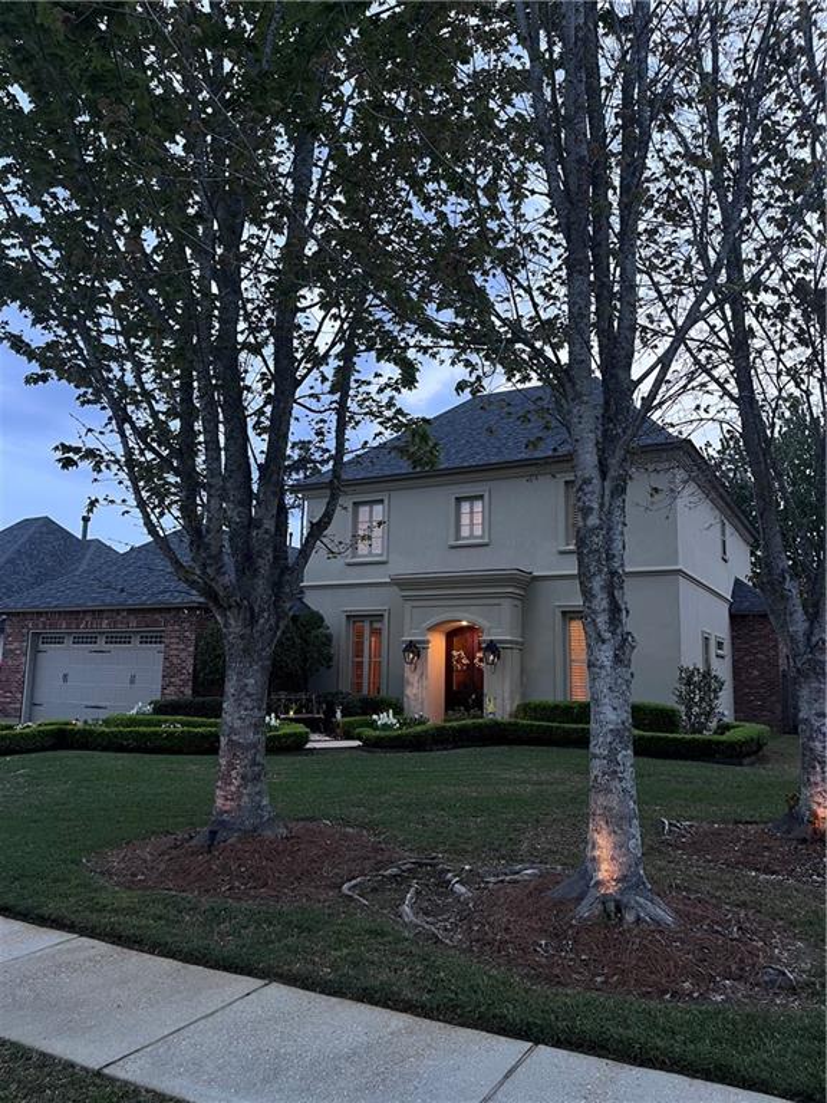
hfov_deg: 53.1
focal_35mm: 26
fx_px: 828
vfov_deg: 67.3
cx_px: 414
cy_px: 552
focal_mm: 5.1
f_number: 1.6
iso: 100
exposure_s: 1/60
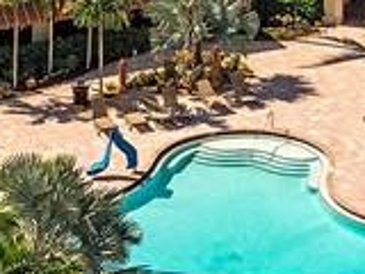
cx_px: 338
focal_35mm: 154
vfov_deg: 9.4
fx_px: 1624
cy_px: -115
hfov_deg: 12.7
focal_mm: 4.39
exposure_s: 1/2000
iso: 100
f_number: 2.8
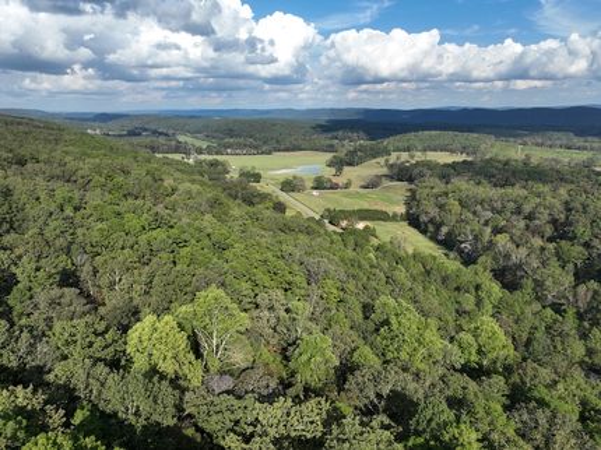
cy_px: 225
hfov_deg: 71.6
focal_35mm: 24
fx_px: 416
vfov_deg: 56.8
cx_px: 300
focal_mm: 12.29
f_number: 2.8
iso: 110
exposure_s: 1/2000
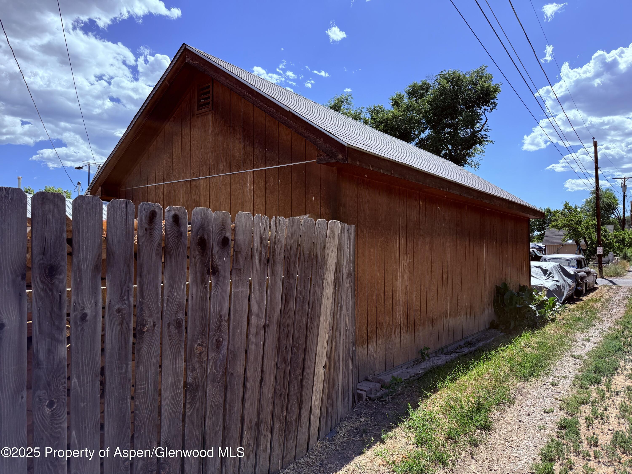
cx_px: 316
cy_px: 237
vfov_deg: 56.8
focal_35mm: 24
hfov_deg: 71.6
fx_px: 438
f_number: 1.78
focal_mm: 6.76
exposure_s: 1/4405
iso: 100
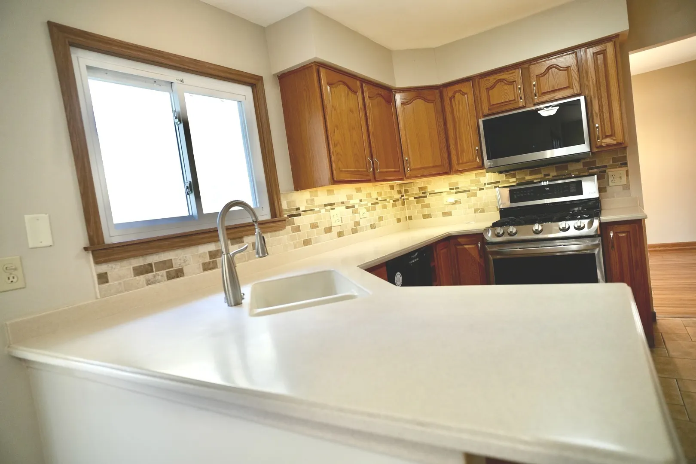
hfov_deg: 84.0
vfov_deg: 61.9
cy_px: 232
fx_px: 387
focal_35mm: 20
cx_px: 348
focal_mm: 20
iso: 1600
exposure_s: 1/160
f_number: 3.5
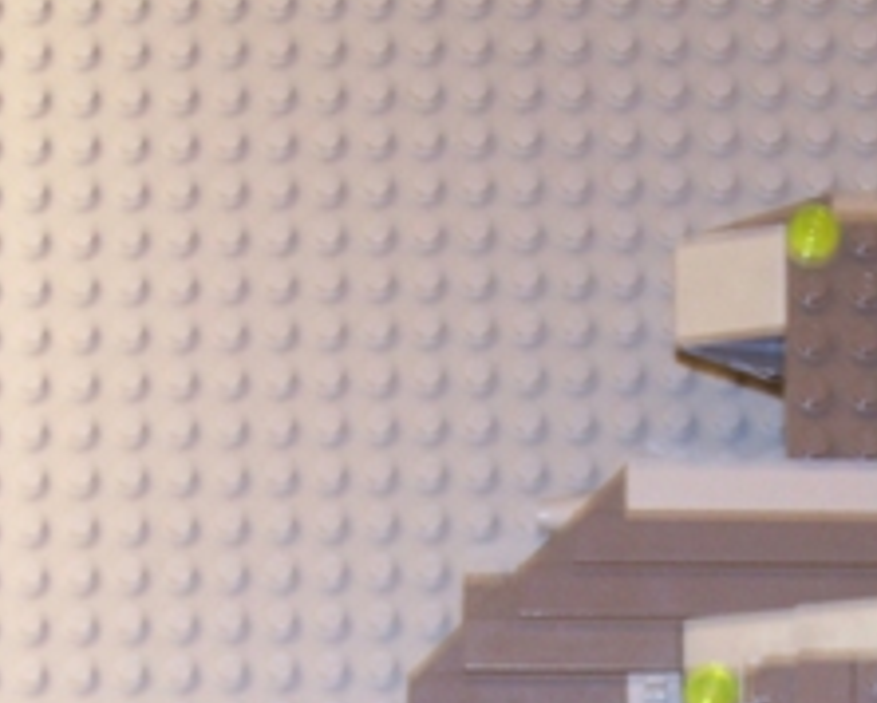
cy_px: 924
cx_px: 660
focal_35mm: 180
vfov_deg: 8.5
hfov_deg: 10.7
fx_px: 4676
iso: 80
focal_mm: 10.7
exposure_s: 1/2
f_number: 3.2
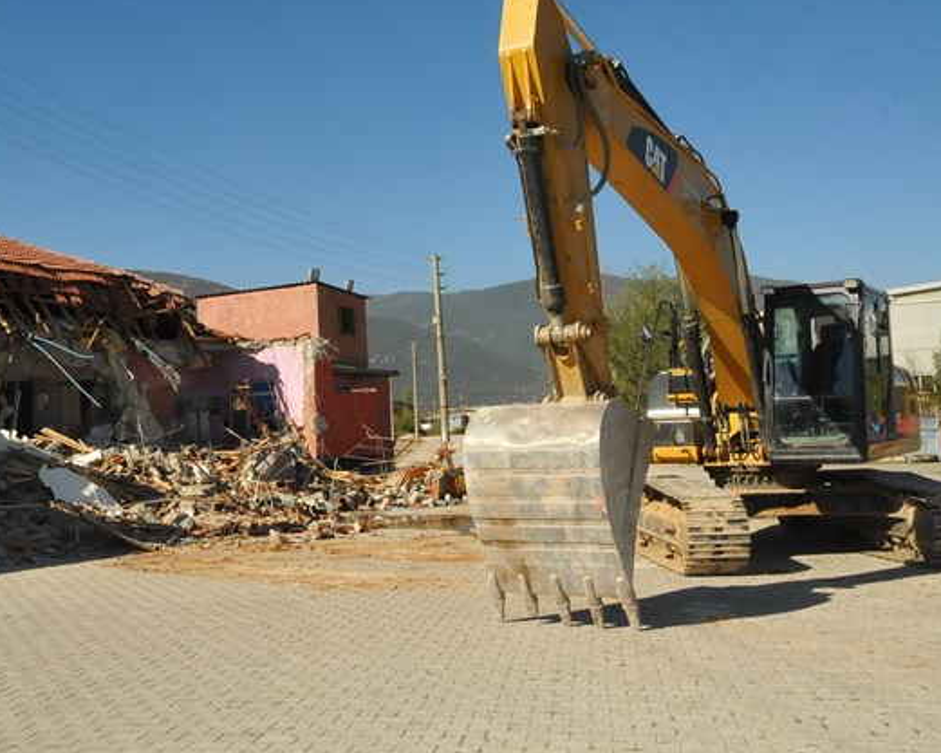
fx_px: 1058
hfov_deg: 47.7
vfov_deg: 39.2
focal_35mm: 38
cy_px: 375
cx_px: 383
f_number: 22
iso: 800
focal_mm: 22
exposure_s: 1/320
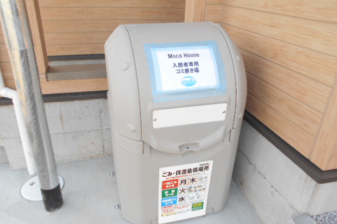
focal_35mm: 28
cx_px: 163
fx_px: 262
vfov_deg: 46.2
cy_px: 130
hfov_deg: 65.5
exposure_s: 1/100
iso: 80
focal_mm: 4.6
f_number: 3.2
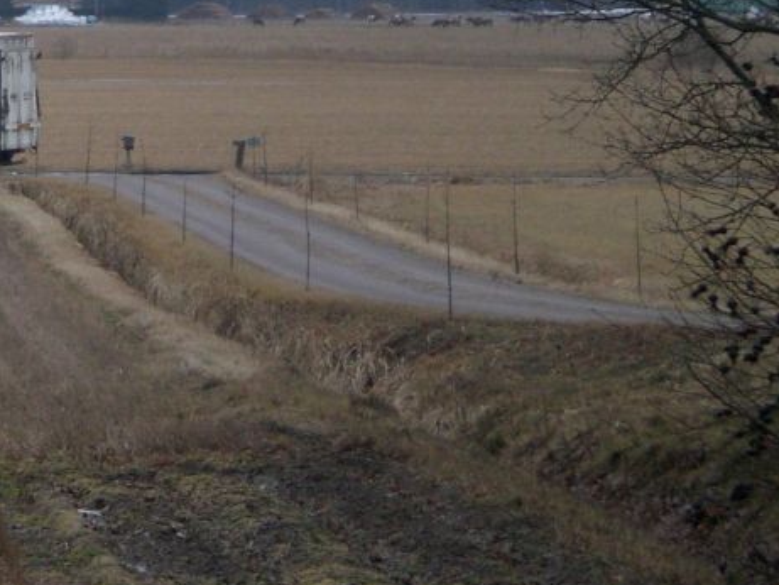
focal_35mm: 253
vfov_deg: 5.9
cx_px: -3
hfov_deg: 7.8
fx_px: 5695
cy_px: 69
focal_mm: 18.9
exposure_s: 1/125
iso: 200
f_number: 5.9
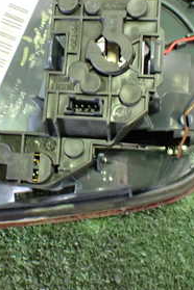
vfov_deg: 29.8
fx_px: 542
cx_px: 37
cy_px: 95
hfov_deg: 20.1
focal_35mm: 67
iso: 800
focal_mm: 5.4
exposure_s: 1/30
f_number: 2.3
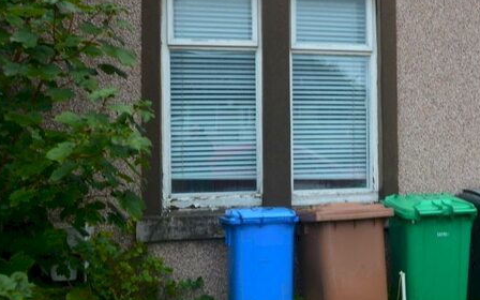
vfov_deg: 29.8
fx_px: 563
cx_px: 351
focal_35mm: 43
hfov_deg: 44.9
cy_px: 133
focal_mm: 18
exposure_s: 1/80
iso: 400
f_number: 8
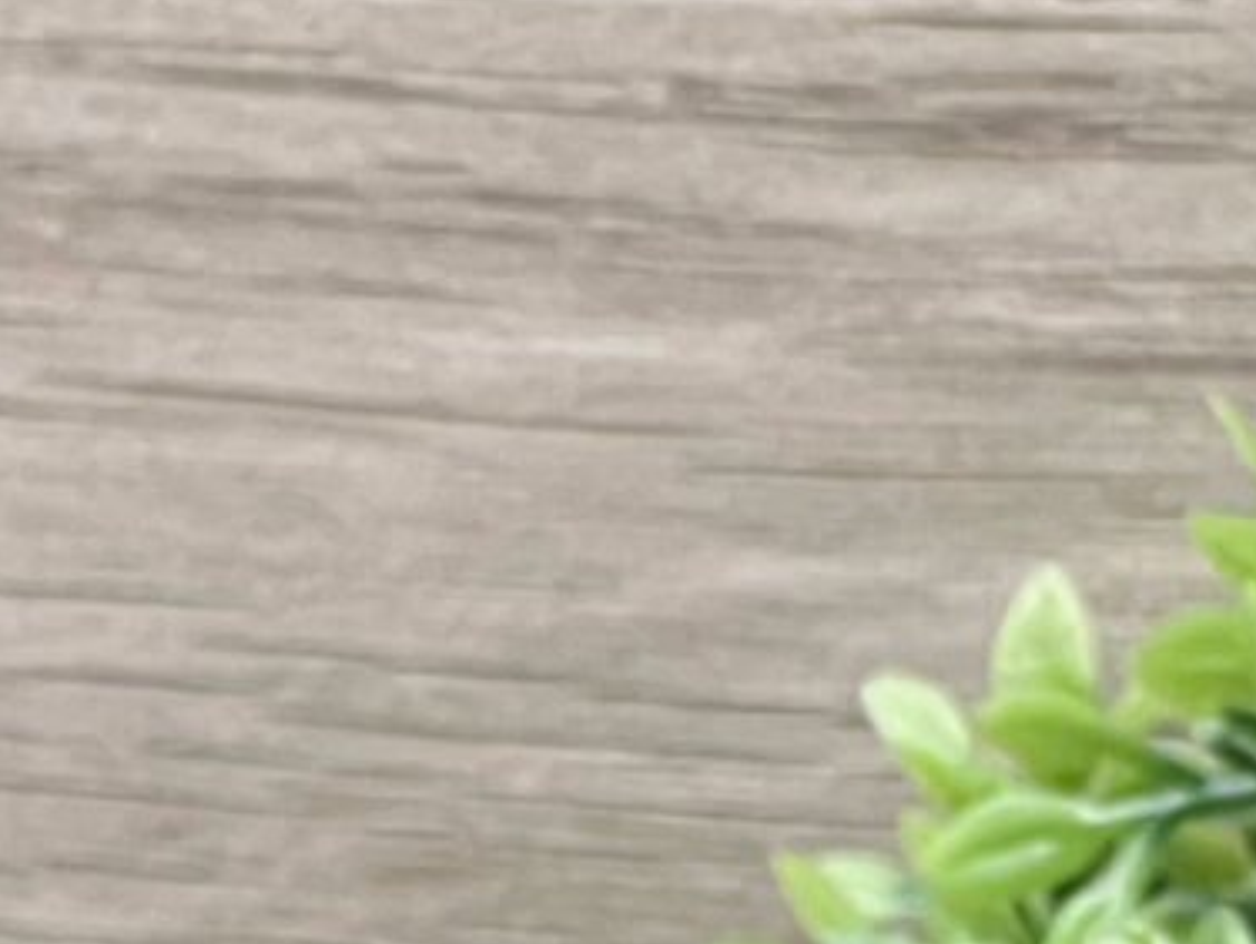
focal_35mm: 525
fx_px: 19067
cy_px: 2554
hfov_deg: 3.7
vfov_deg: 2.8
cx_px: -1564
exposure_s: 1/100
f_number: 2.8
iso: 100
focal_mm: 9
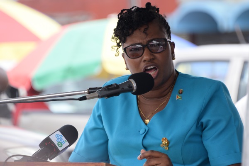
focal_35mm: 375
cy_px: 83
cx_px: 124
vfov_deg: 3.7
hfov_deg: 5.5
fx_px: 2594
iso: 400
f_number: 5.6
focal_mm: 250
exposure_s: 1/400
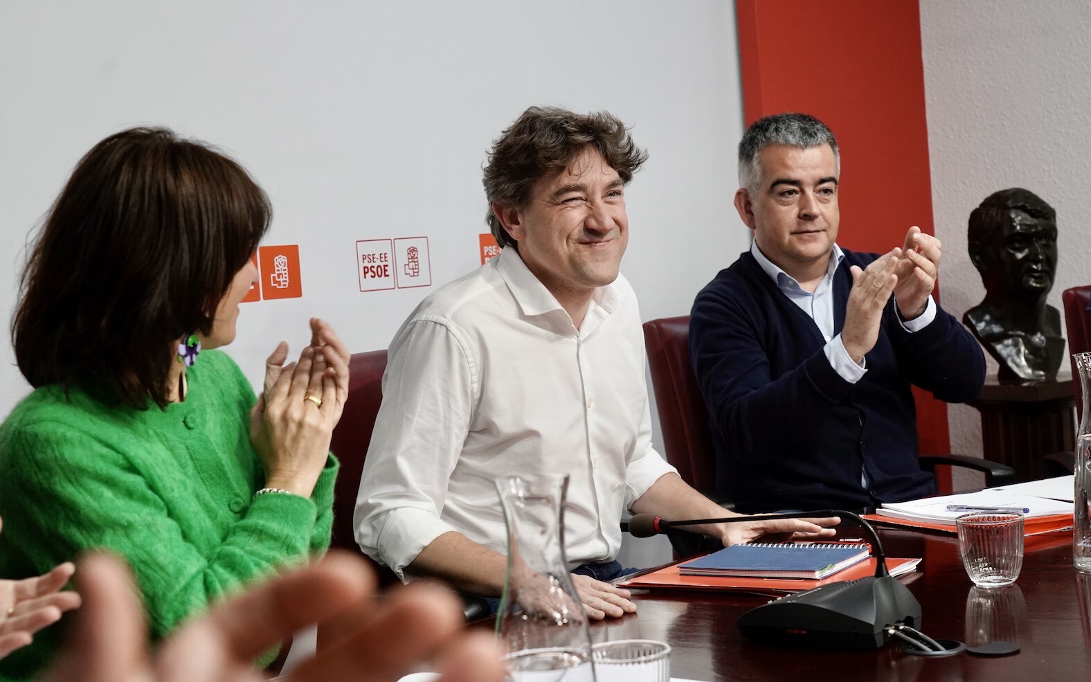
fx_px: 1754
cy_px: 344
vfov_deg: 22.0
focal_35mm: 59
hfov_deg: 34.5
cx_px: 538
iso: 3200
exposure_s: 1/250
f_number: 6.3
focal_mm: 57
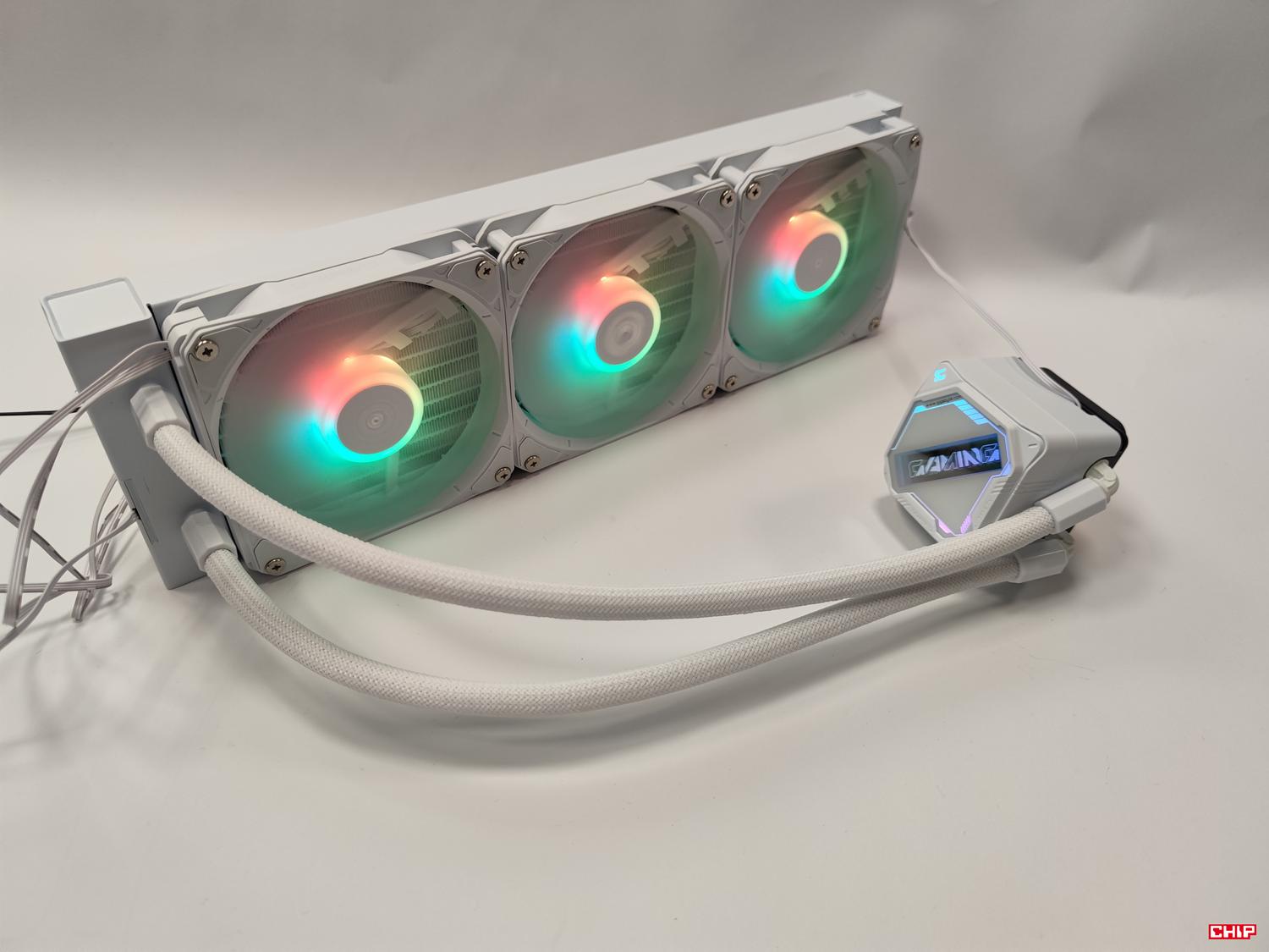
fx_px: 916
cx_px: 634
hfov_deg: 69.4
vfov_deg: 54.9
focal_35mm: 25
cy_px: 476
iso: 180
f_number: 1.85
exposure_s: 1/100
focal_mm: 6.78
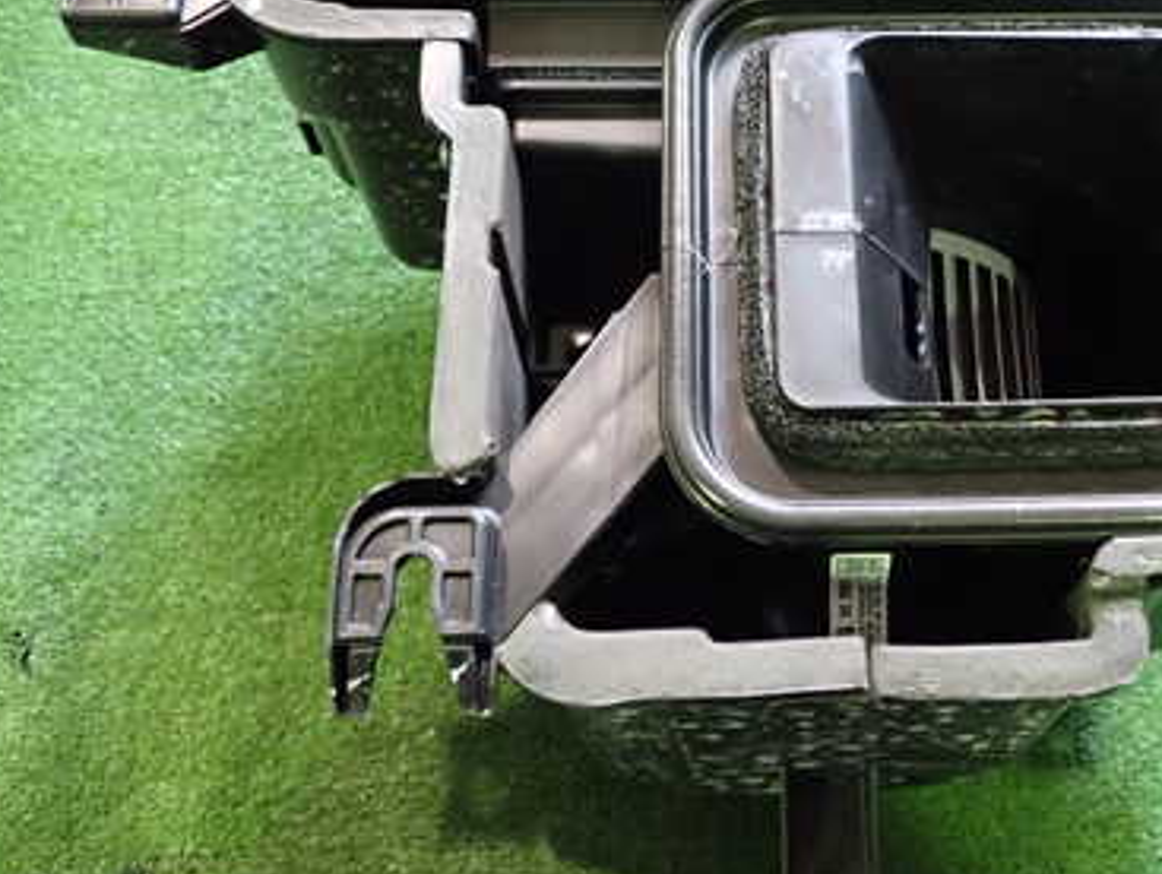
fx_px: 1646
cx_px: 801
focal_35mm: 49
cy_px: 256
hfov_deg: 38.3
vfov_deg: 29.4
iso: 800
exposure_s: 1/30
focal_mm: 5.4
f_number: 2.3
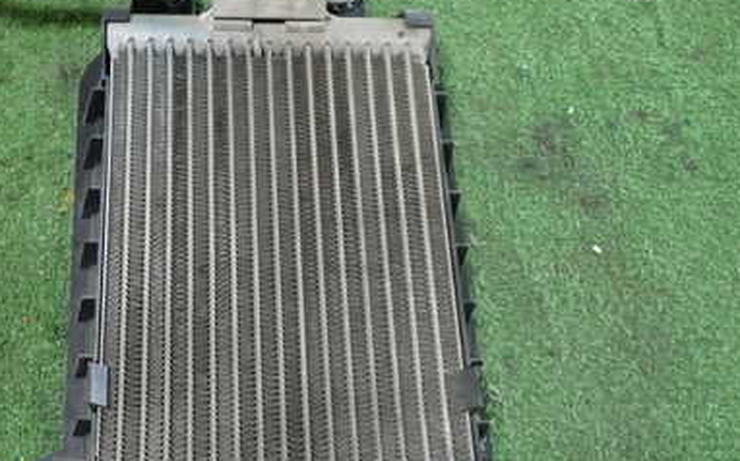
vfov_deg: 25.7
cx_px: 169
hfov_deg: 39.1
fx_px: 1007
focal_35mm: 50
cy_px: 190
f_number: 2.3
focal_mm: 5.4
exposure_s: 1/30
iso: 500
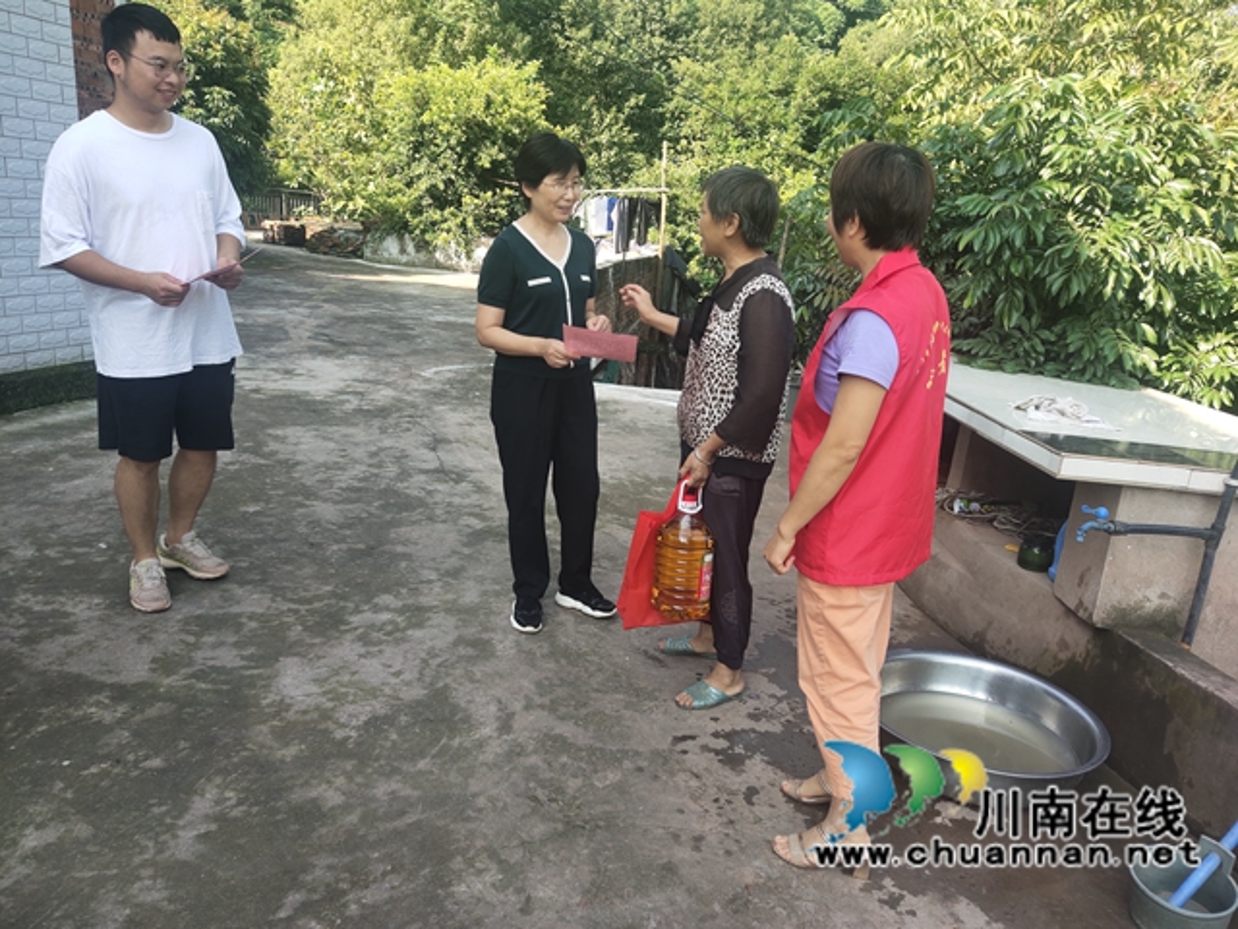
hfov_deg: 51.4
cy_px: 464
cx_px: 619
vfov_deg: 39.7
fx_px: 1287
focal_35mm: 36
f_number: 1.79
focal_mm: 4.74
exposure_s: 1/149
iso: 50
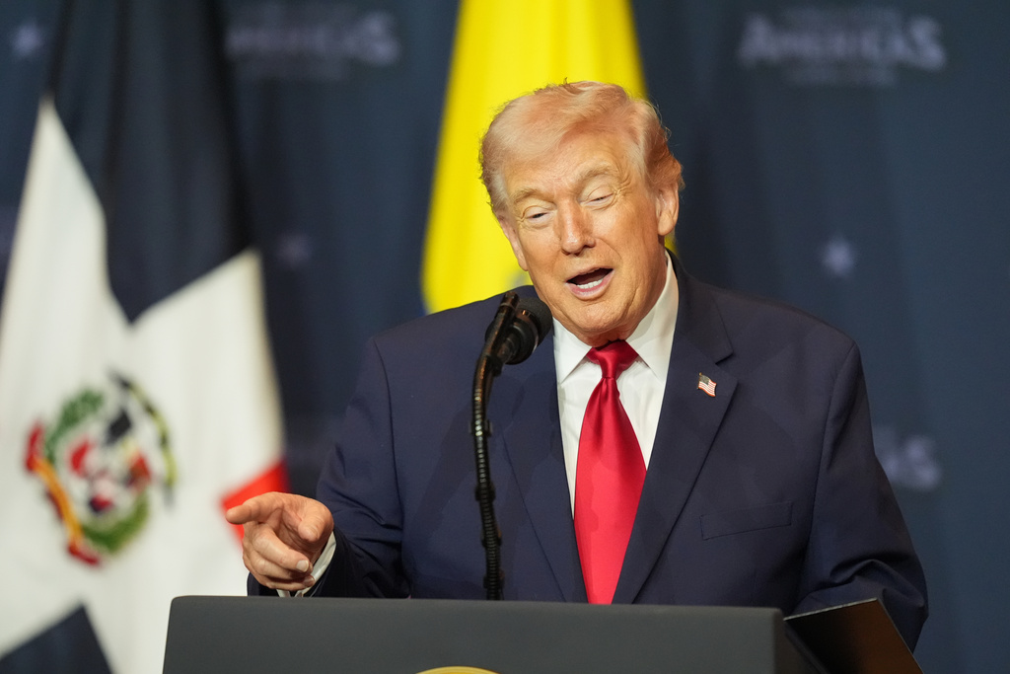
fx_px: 11223
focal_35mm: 400
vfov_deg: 3.4
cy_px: 337
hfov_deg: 5.2
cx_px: 505
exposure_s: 1/940
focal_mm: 400
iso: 6400
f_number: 3.2
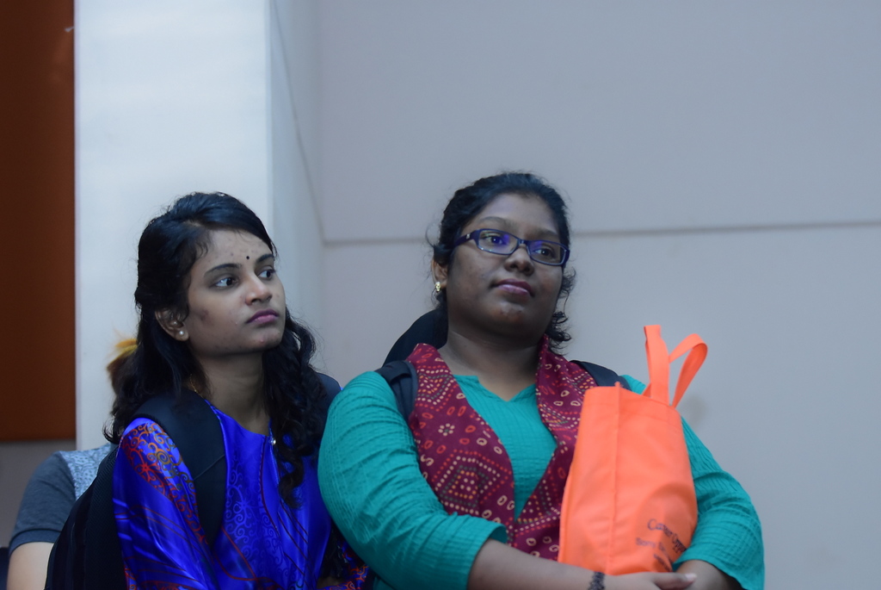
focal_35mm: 142
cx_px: 440
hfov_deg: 14.4
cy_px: 295
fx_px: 3491
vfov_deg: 9.7
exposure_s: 1/160
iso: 2000
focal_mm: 95
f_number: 2.8
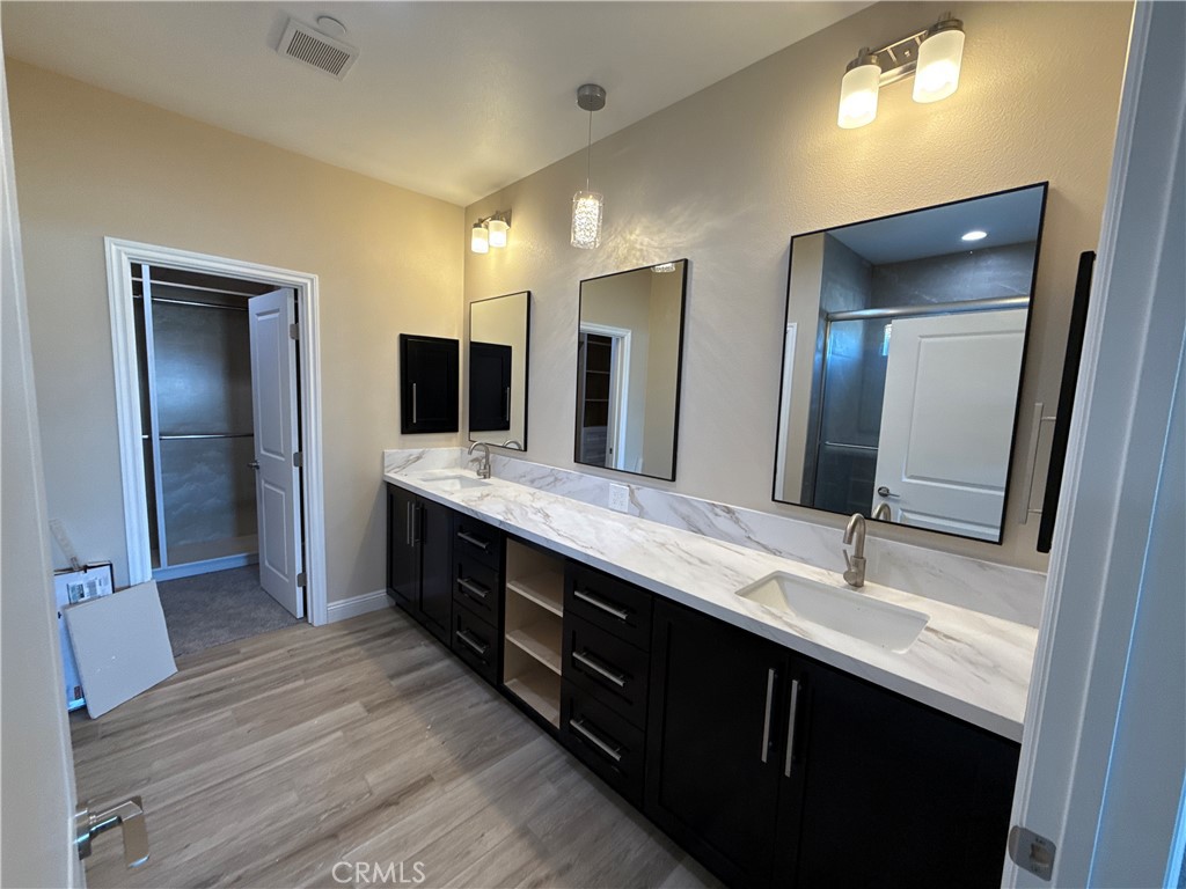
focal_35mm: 14
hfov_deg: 102.1
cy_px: 444
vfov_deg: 85.7
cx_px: 593
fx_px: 480
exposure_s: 1/120
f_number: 2.2
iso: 160
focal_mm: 2.22
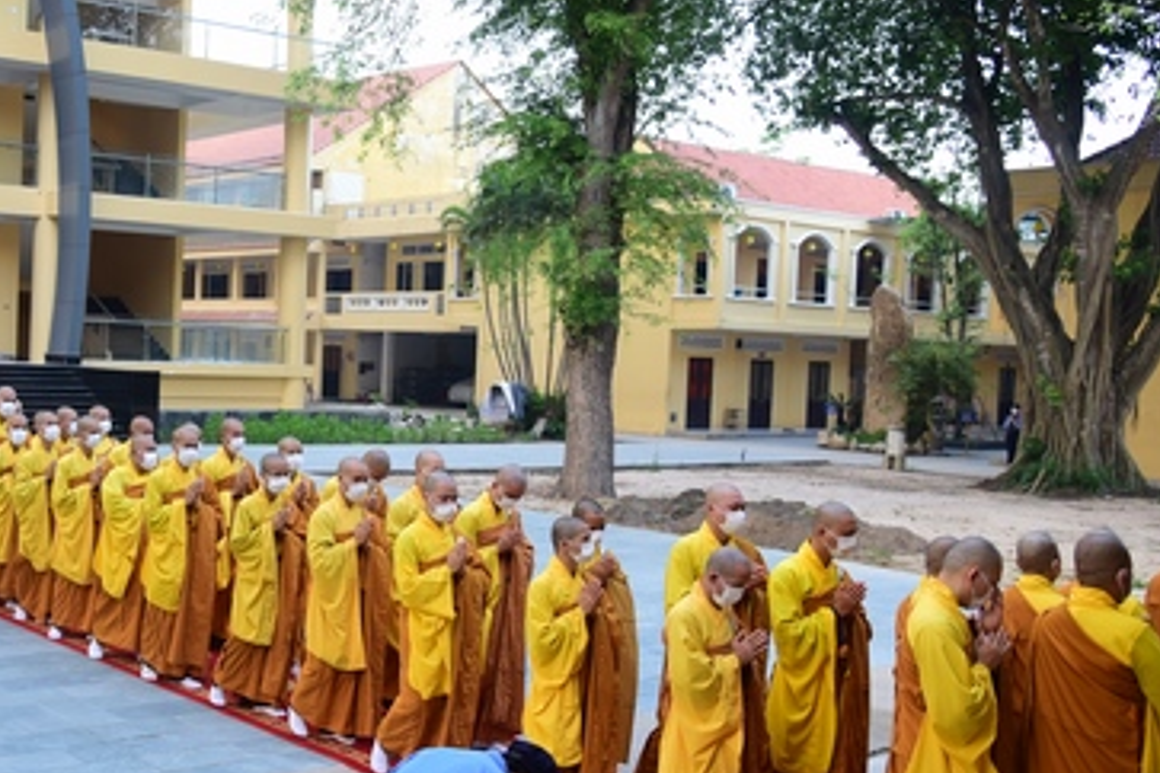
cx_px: 208
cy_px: 418
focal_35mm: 43
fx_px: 1385
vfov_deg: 31.2
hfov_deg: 43.0
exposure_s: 1/100
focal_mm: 24
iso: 500
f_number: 4
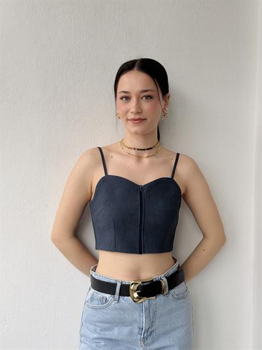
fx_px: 484
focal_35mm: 48
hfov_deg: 30.3
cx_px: 131
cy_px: 175
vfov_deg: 39.6
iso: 64
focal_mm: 6.76
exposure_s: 1/588
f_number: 1.78
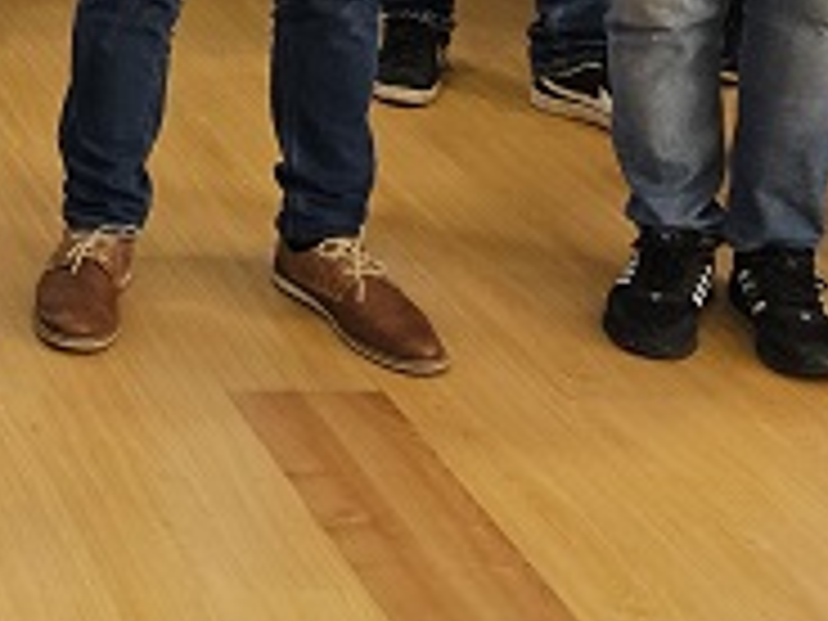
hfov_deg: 16.2
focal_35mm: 100
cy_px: -405
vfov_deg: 13.6
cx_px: -720
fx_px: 2392
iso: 125
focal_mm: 6.3
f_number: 1.7
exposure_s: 1/100
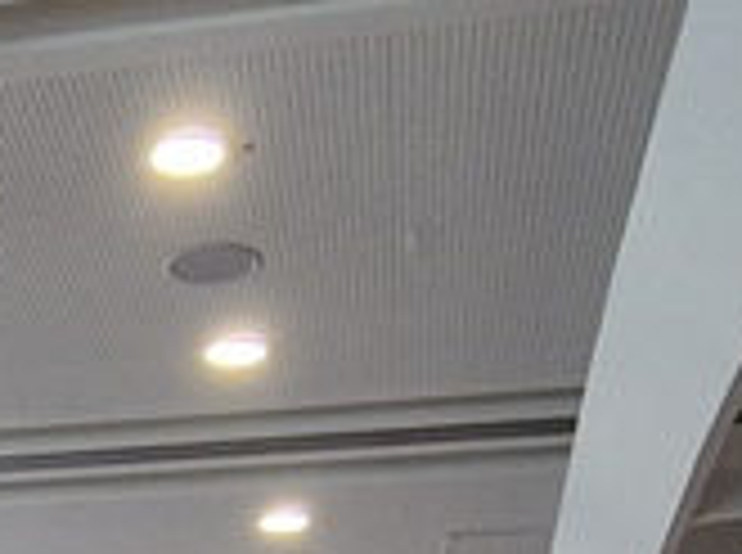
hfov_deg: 21.7
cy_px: 1293
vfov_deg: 13.8
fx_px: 1690
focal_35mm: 79
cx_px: -292
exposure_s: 1/50
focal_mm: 2.2
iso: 250
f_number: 2.2
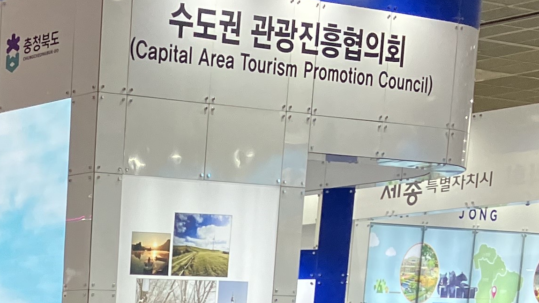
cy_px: 691
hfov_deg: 17.7
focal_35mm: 107
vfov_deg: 10.1
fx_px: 1529
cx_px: -299
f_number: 1.8
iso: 50
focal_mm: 3.99
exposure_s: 1/120
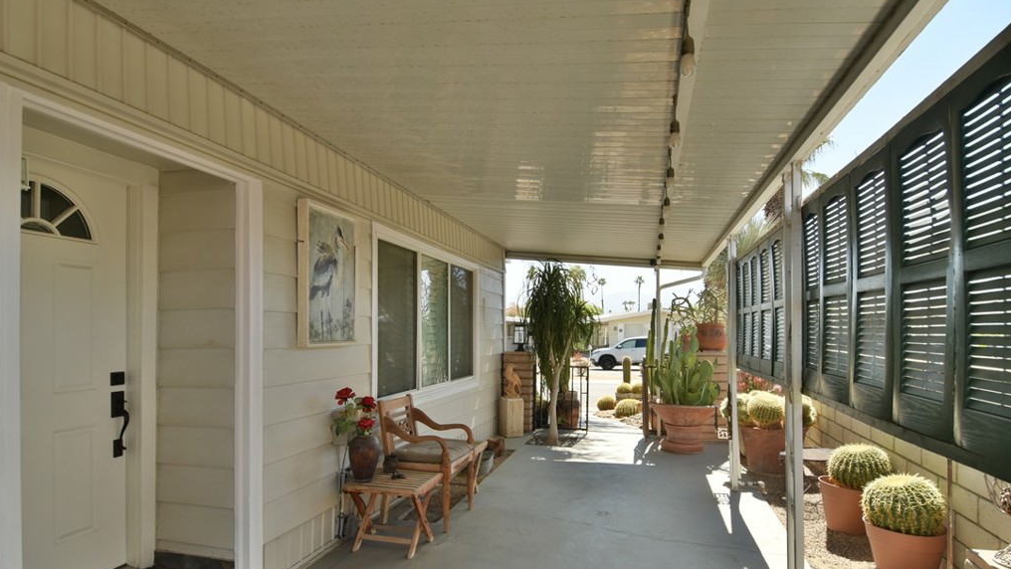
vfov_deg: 58.2
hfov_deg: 89.6
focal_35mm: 19
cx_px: 506
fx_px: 509
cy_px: 318
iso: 160
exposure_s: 1/100
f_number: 7.1
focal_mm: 12
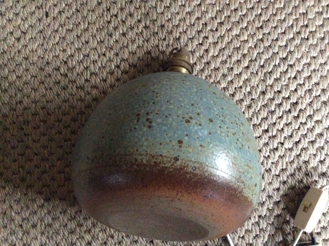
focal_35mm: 32
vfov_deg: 44.1
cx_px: 164
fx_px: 304
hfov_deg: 56.9
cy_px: 123
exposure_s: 1/17
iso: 640
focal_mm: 3.3
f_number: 2.4
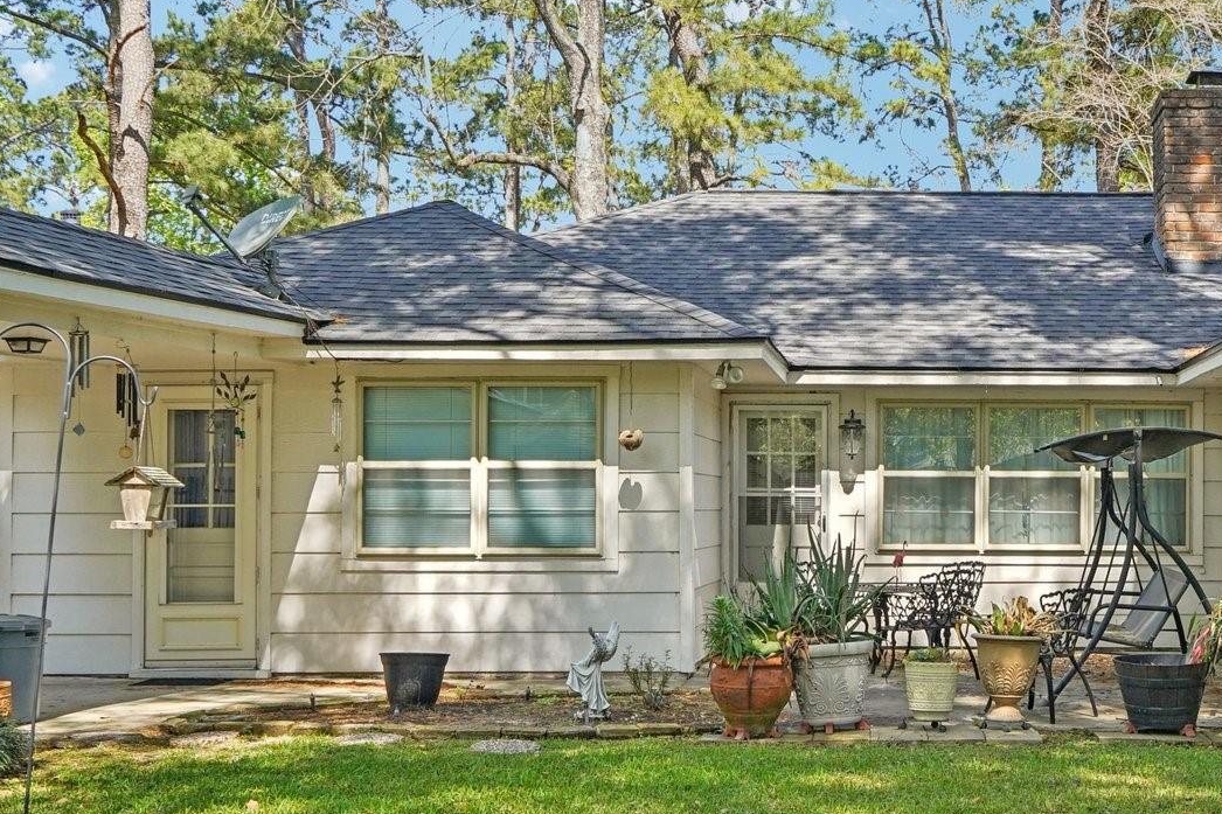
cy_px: 504
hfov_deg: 40.7
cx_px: 917
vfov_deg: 28.5
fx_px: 1595
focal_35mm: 47
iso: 500
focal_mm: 24
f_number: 8
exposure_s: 1/320
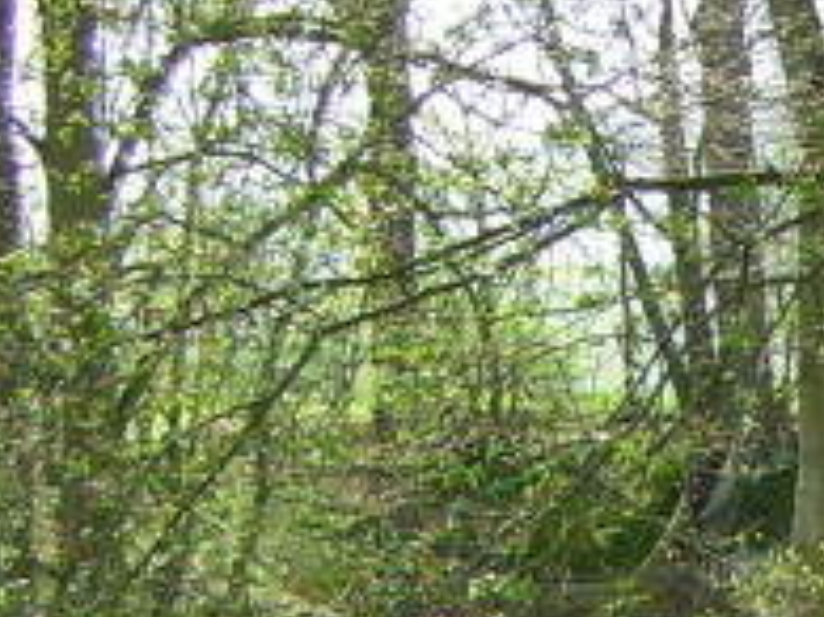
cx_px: 1027
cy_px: 503
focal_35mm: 111
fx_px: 2641
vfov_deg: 13.3
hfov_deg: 16.9
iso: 50
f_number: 2.6
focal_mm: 4.7
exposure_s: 1/227
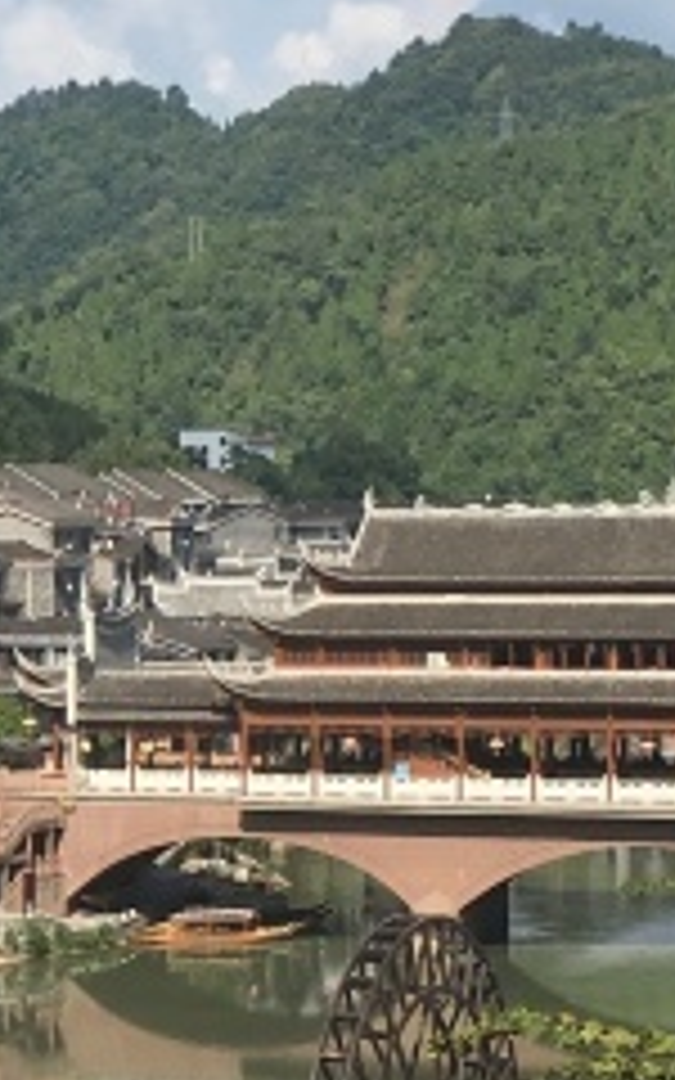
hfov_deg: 9.7
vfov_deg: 15.9
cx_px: -374
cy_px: 698
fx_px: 3856
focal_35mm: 131
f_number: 2.2
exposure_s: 1/1637
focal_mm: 4.15
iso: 25
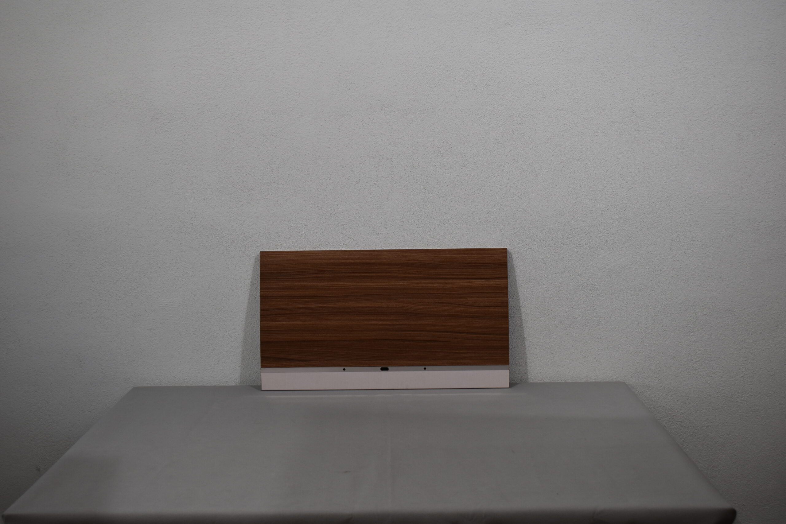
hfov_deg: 45.0
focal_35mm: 44
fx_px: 950
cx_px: 393
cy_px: 262
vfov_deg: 30.9
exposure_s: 1/250
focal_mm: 29
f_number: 5.6
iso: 400
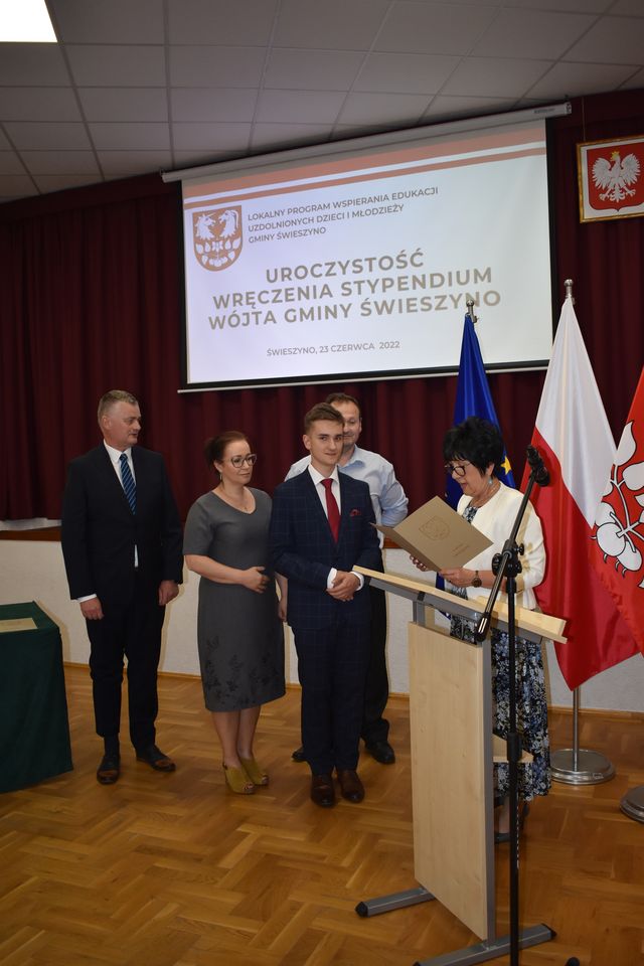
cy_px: 483
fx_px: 845
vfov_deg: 59.5
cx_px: 322
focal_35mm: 32
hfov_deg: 41.7
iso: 800
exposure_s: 1/125
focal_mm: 21
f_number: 3.8
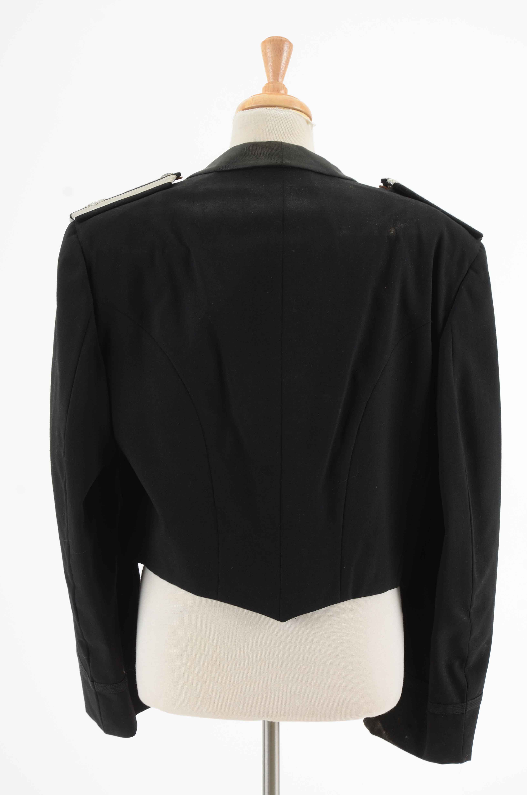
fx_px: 2051
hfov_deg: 14.6
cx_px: 264
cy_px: 398
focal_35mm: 93
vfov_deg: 22.0
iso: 200
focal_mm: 62
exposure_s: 1/160
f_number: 9
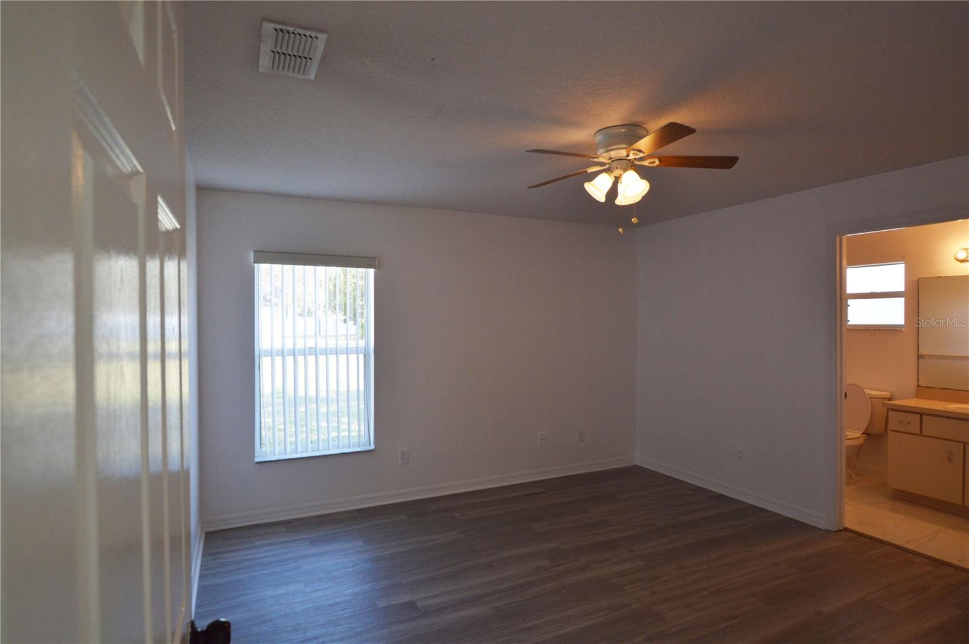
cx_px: 484
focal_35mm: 20
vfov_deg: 63.1
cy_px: 322
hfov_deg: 85.5
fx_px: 524
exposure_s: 1/100
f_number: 5
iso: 400
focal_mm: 13
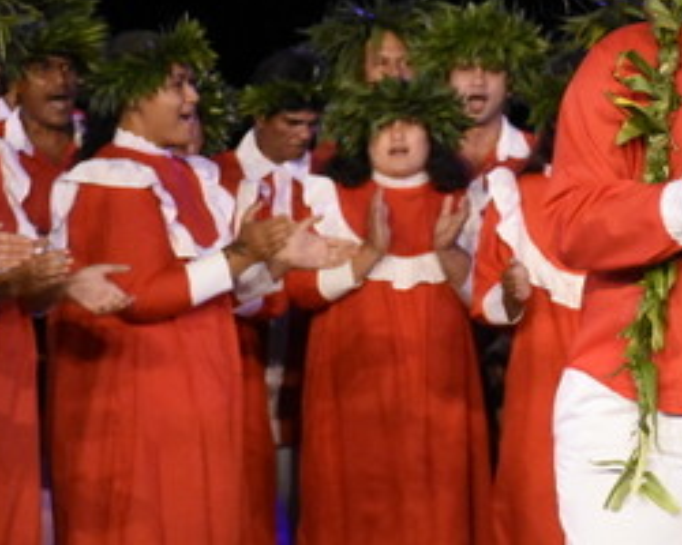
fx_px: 5833
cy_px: 327
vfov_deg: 5.4
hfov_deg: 6.7
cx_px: 701
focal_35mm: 289
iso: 8000
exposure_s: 1/160
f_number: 7.1
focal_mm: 80
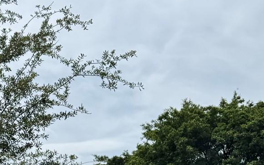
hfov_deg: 21.4
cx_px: -64
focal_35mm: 89
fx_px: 641
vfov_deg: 13.6
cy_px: 269
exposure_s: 1/7092
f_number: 1.78
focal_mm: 6.76
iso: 80
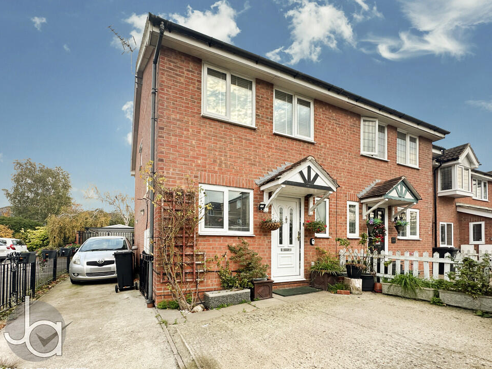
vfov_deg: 81.7
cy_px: 191
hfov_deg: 98.2
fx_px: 213
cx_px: 242
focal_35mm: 15
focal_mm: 2.22
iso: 64
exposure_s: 1/99
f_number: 2.2
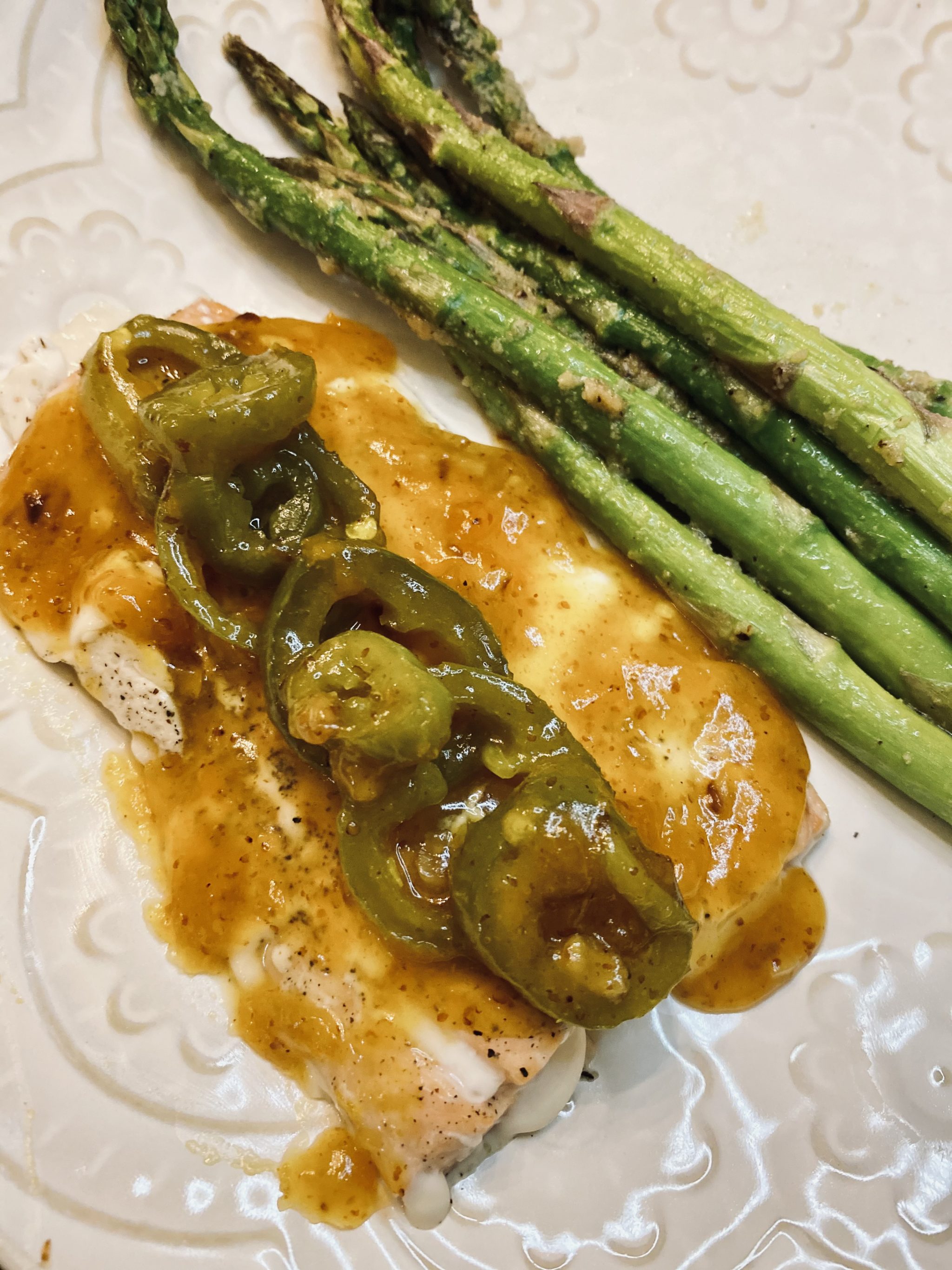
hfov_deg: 53.1
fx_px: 953
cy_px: 635
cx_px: 476
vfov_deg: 67.3
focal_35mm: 26
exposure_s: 1/60
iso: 400
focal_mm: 4.25
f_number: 1.8
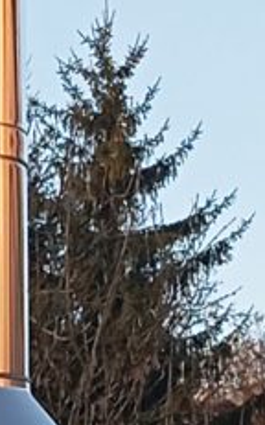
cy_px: 322
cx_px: -80
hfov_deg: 4.9
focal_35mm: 264
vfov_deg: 7.9
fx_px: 3056
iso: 109
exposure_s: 1/118
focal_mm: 4.22
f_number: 1.8
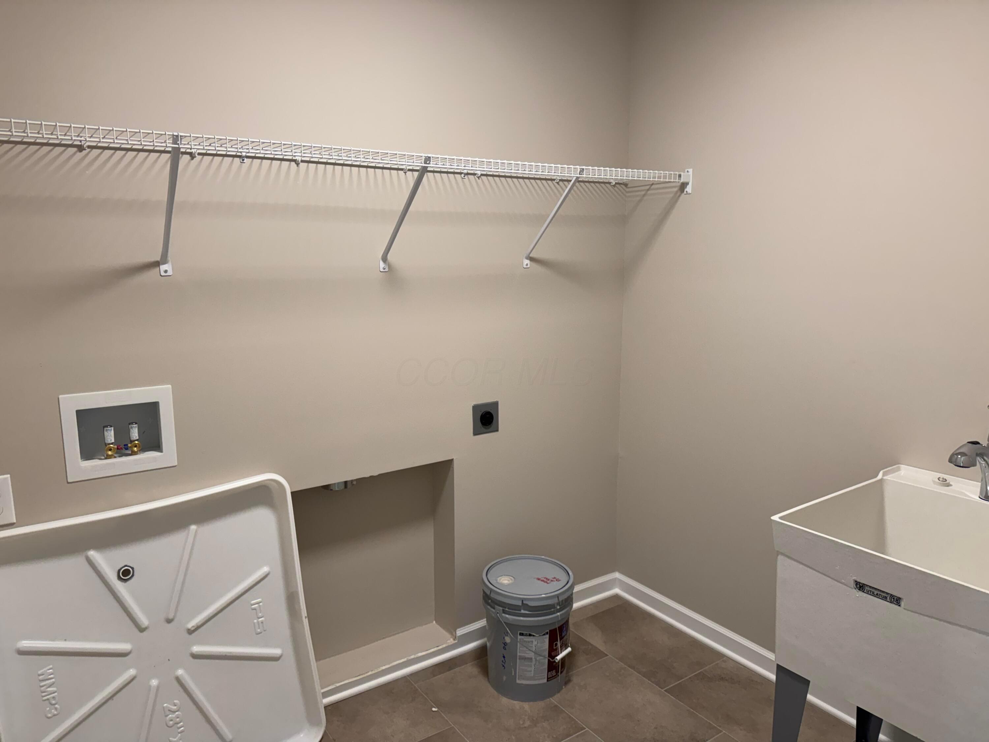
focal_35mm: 24
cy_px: 371
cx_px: 494
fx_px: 686
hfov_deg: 71.6
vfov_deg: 56.8
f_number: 1.78
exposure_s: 1/120
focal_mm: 6.76
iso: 200
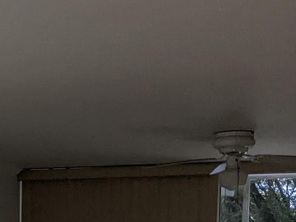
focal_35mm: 91
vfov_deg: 15.3
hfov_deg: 20.2
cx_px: -57
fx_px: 778
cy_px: 301
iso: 534
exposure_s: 1/120
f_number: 1.73
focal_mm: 4.38
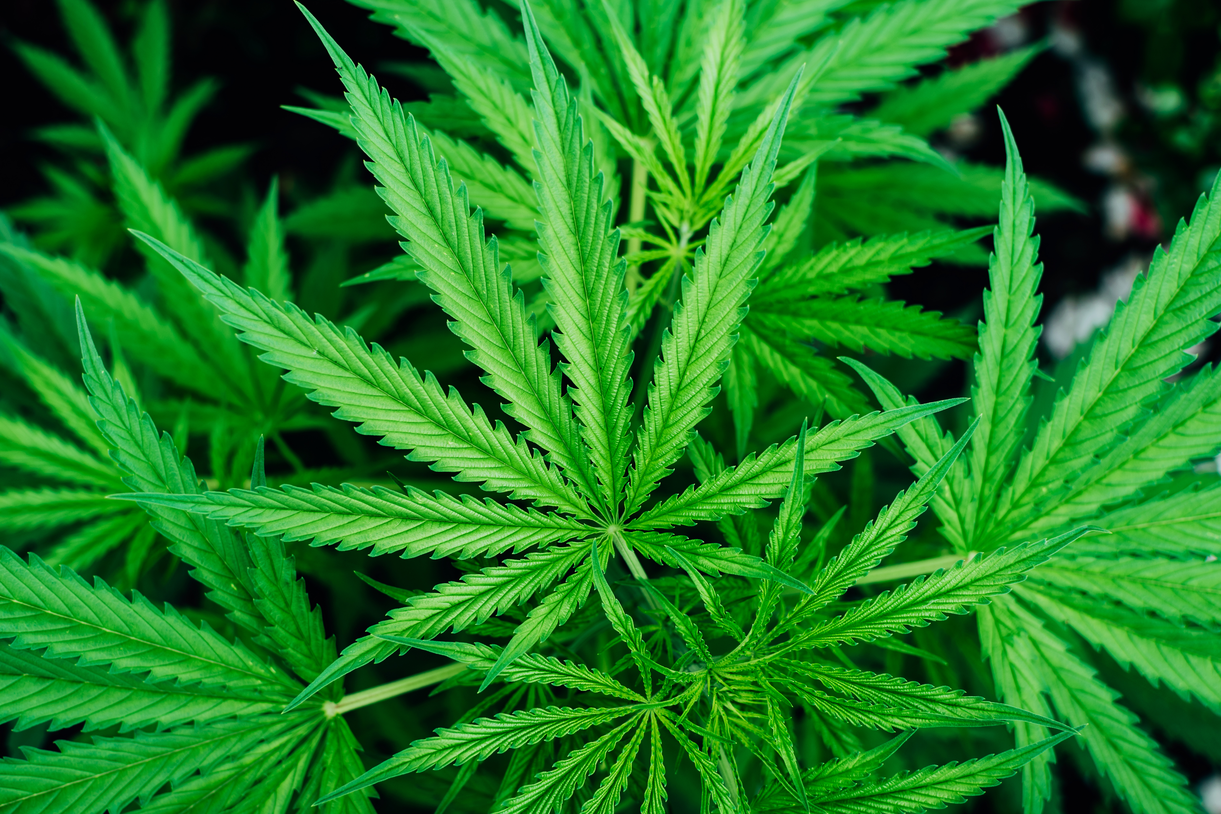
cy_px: 407
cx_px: 610
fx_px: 1780
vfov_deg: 25.8
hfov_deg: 37.9
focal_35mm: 52
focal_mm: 35
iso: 100
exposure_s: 1/250
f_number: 3.5
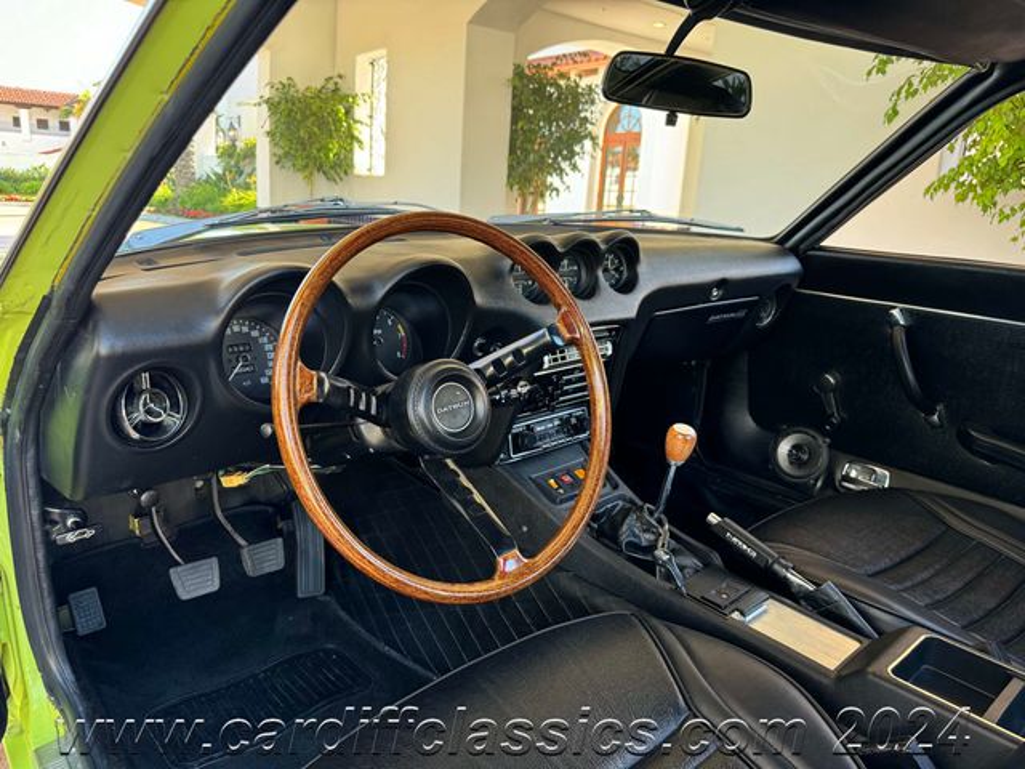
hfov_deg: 71.6
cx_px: 512
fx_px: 711
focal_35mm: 24
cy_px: 384
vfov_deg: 56.8
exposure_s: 1/114
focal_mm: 6.76
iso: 200
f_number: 1.78
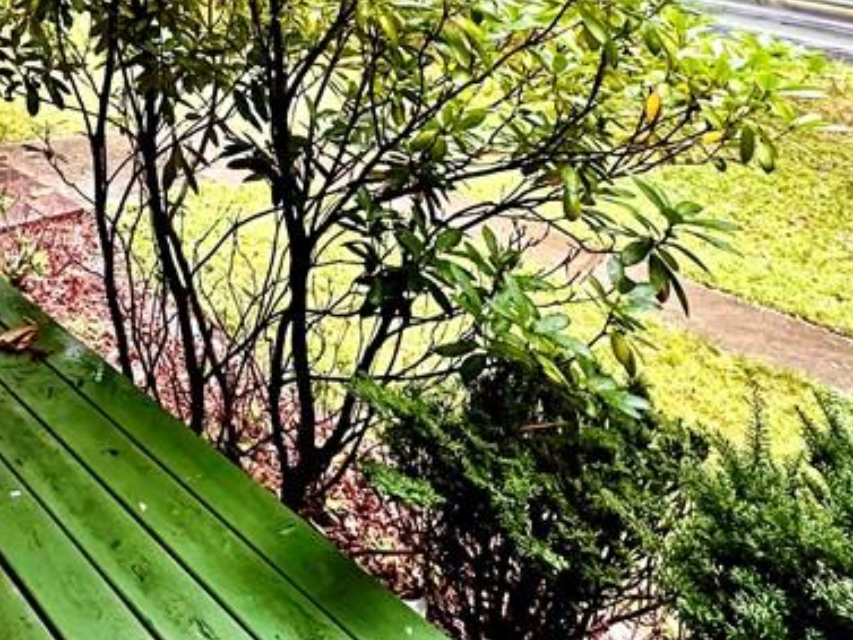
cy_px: -158
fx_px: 937
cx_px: 111
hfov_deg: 45.1
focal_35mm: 38
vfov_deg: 30.9
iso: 160
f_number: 2.2
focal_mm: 2.22
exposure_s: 1/99
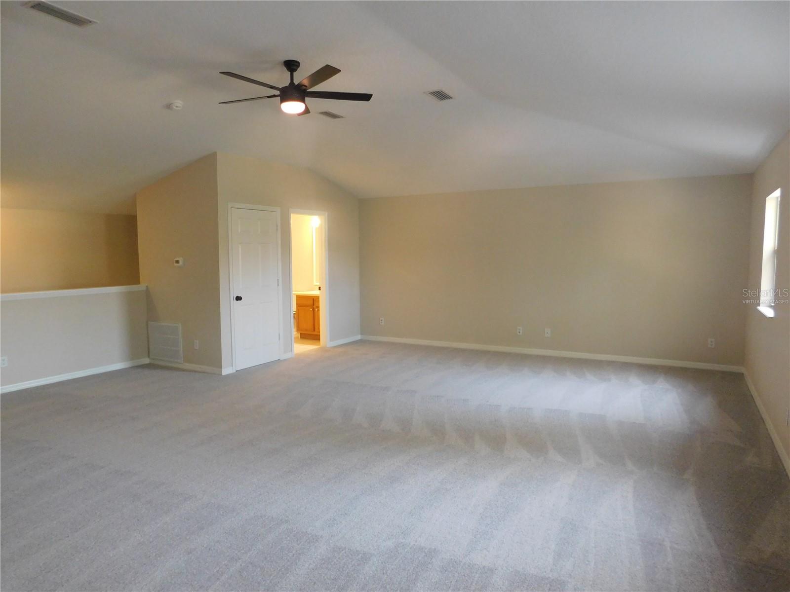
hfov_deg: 73.9
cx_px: 395
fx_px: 525
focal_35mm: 23
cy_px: 296
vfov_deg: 58.9
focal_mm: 4
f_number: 3
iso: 400
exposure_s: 1/30
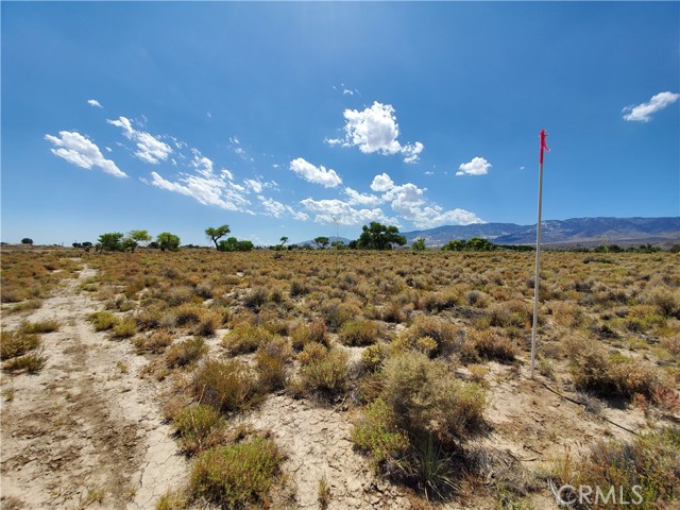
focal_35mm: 13
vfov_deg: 89.9
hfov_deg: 106.2
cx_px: 340
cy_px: 255
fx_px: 255
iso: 50
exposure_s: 1/1695
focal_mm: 1.8
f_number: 2.2
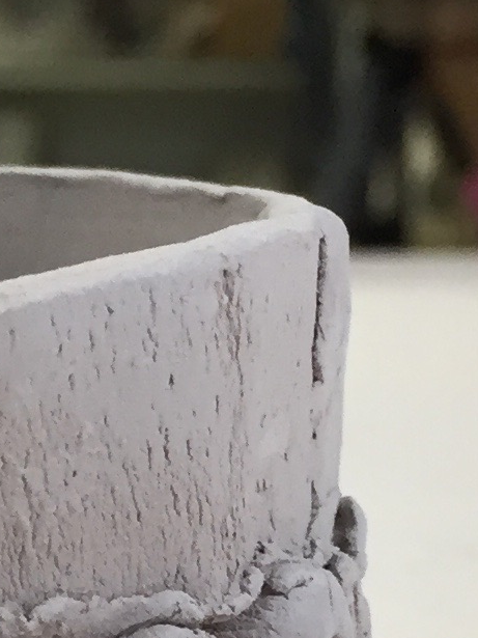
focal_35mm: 154
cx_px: -272
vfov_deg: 12.4
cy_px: 853
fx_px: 2836
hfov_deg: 9.3
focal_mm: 4.15
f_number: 2.2
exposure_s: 1/30
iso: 32
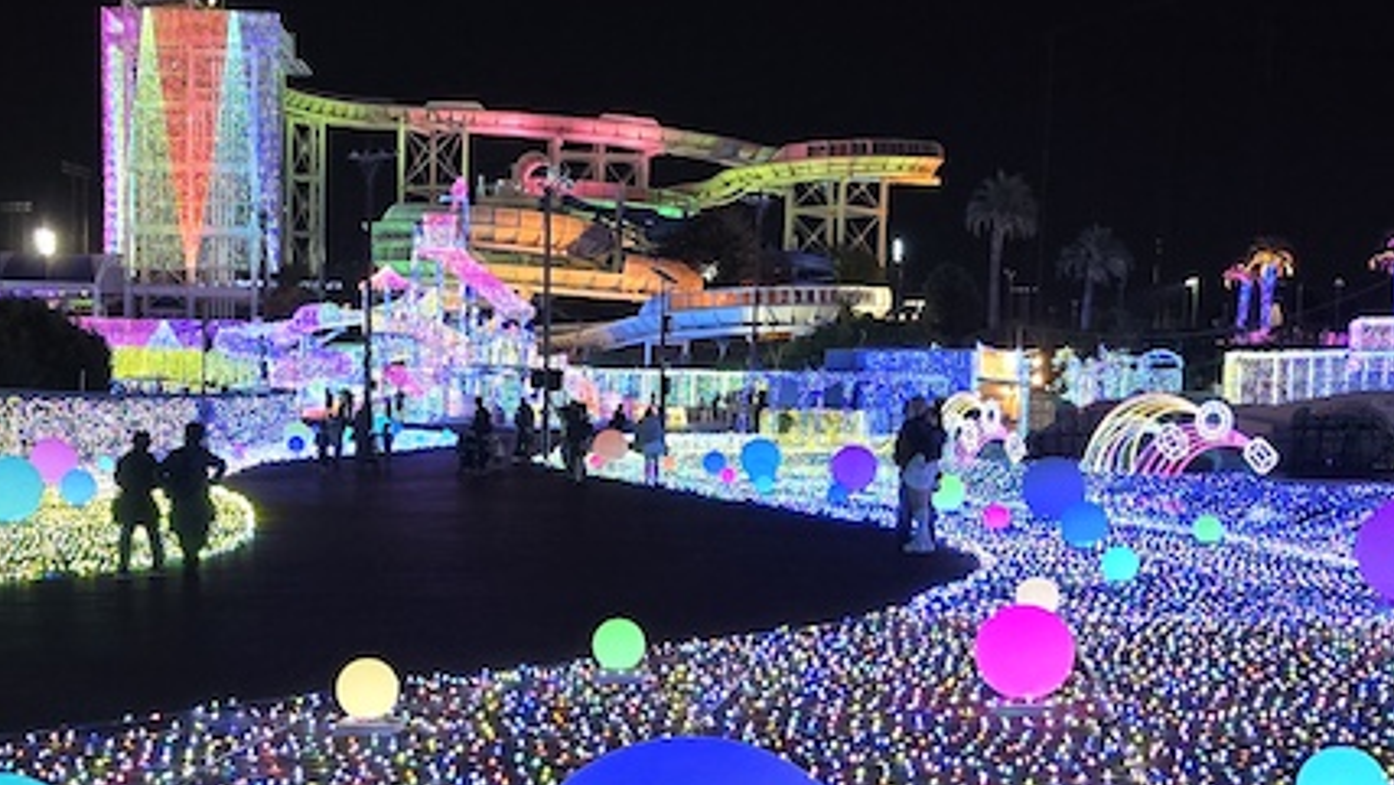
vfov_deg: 19.9
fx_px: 2218
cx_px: 612
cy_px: 593
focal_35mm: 60
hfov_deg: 34.8
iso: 640
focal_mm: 6.3
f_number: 1.7
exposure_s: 1/100
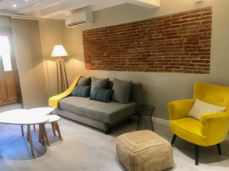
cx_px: 114
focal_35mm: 28
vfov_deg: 49.7
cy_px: 86
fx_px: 185
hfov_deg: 63.4
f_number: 1.8
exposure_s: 1/25
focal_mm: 3.99
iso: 40
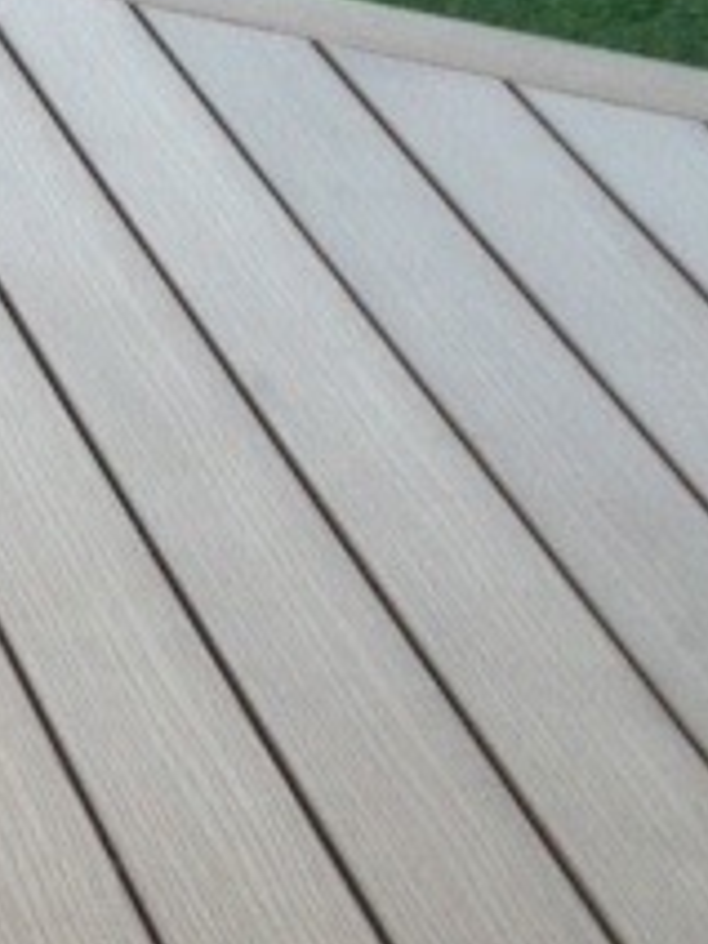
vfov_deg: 10.2
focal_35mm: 190
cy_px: -258
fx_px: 5181
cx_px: -984
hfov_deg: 7.3
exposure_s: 1/20
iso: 50
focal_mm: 4.28
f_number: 2.4
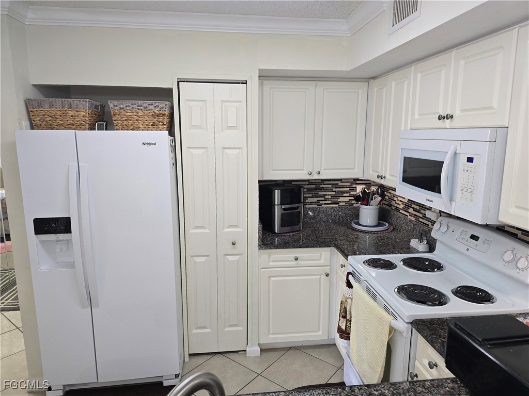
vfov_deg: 58.9
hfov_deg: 73.9
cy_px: 198
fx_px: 351
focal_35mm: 23
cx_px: 264
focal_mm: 6.3
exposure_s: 1/40
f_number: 1.7
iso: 100
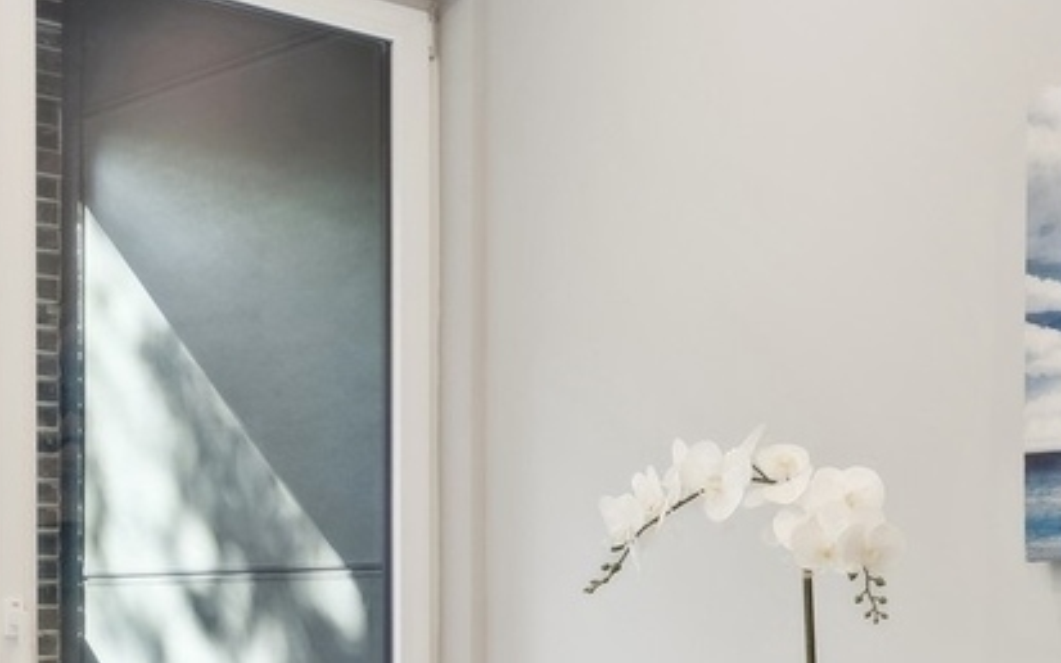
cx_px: 1120
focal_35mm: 68
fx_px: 1966
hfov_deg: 27.9
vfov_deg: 18.7
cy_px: 642
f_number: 8
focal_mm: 17
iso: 320
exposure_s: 1/25
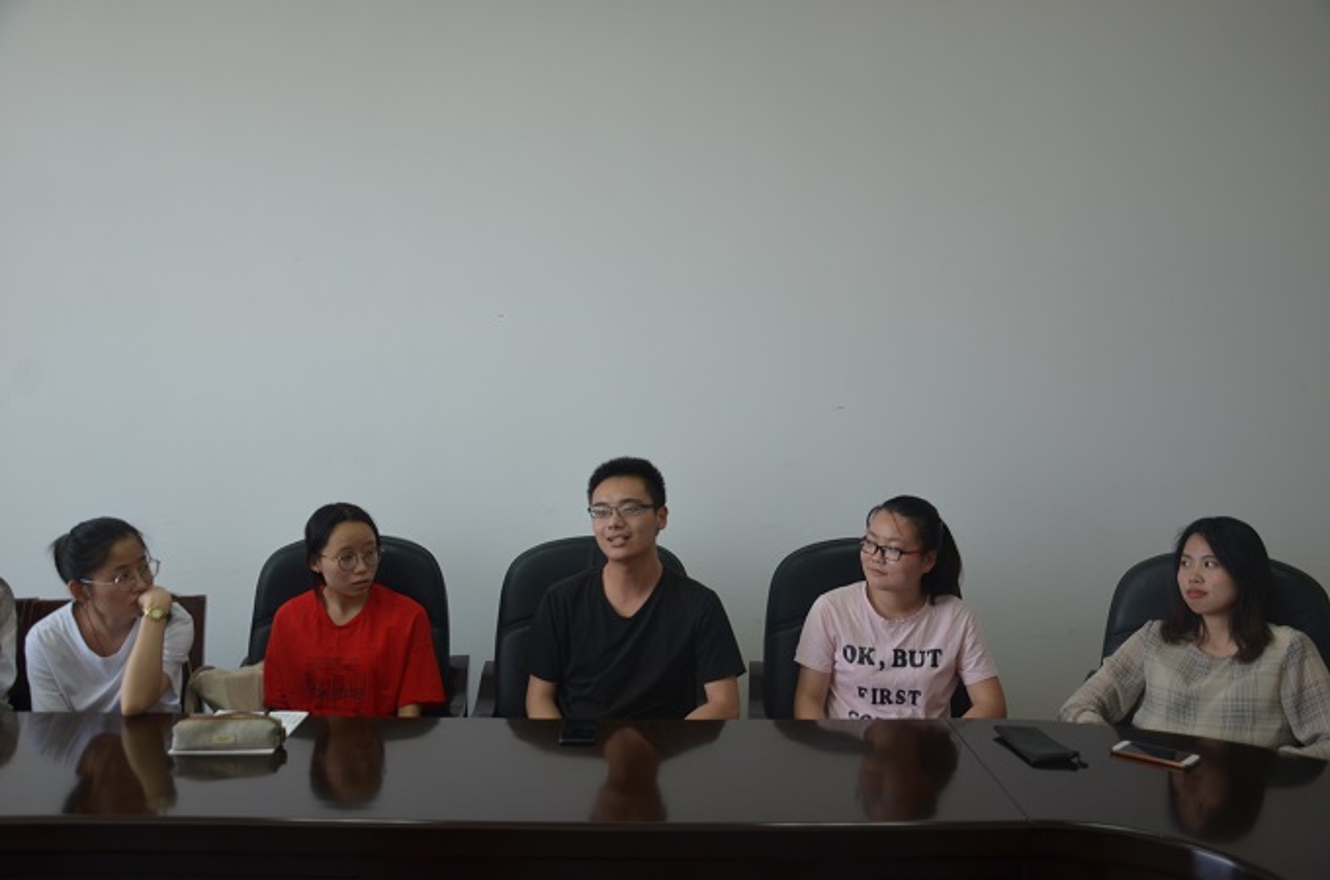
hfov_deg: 59.6
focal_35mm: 32
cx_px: 665
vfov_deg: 41.5
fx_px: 1161
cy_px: 440
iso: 360
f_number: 3.8
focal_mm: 21
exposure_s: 1/125
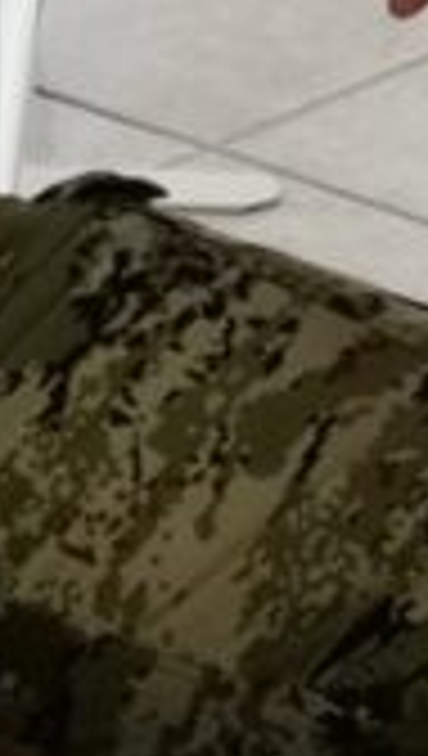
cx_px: 879
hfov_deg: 3.5
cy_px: -360
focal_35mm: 345
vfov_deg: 6.2
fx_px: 6933
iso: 125
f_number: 1.8
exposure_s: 1/100
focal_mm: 4.75
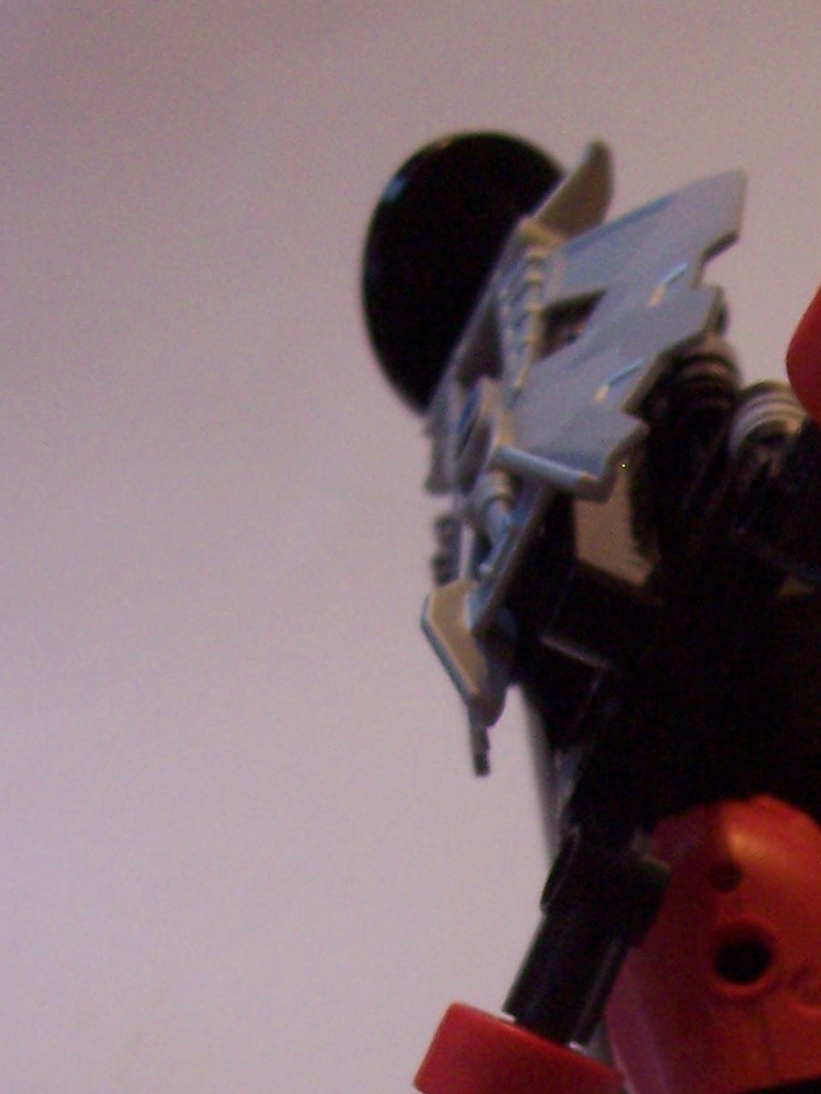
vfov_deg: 17.4
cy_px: 1300
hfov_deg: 13.2
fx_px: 3415
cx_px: 1093
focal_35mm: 108
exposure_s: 1/15
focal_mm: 8
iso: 200
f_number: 3.4
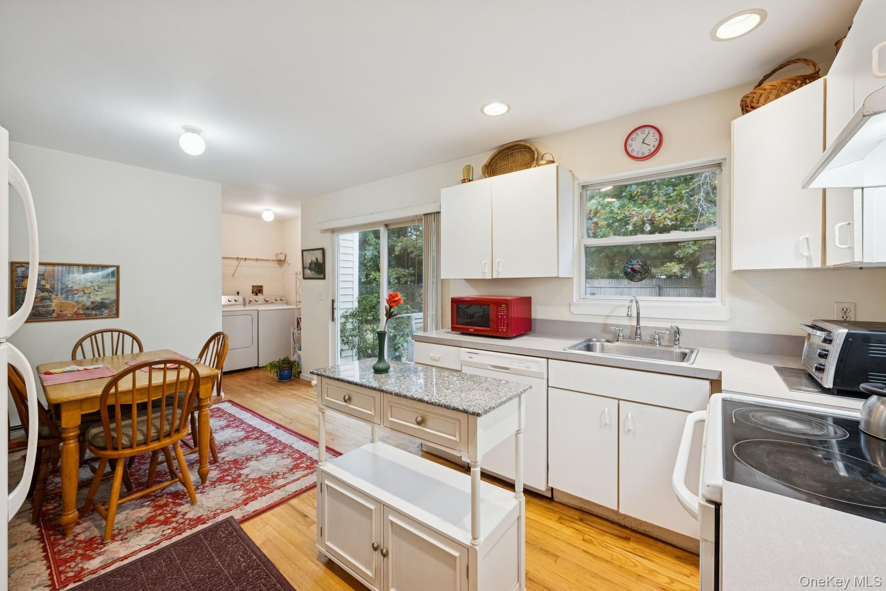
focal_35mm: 14
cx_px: 443
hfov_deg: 104.3
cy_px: 296
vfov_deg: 81.2
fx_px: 345
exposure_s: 1/13
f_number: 8
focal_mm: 14
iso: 800
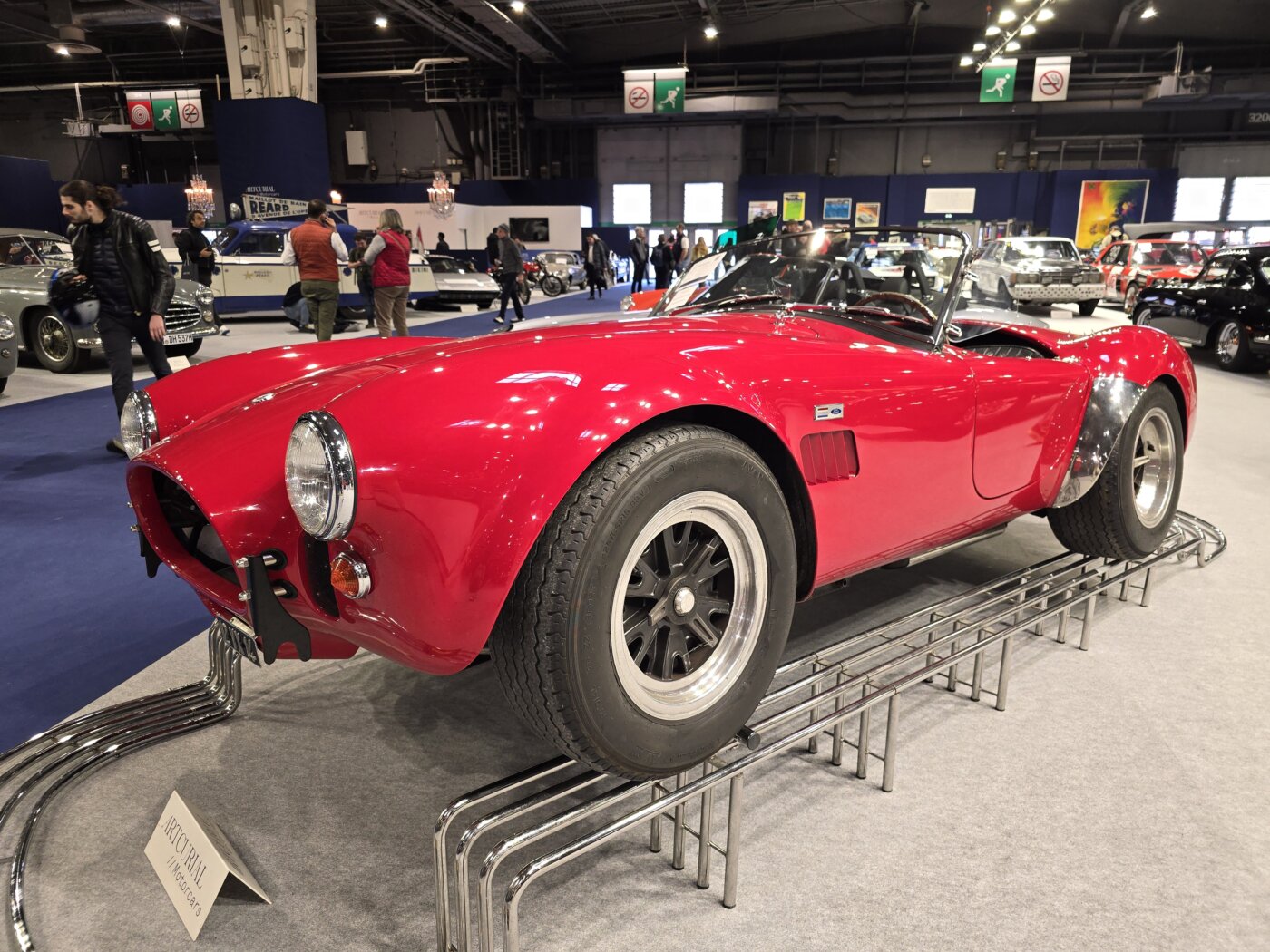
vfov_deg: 58.9
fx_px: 844
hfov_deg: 73.9
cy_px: 476
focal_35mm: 23
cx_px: 635
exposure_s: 1/50
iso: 125
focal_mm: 6.3
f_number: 1.7
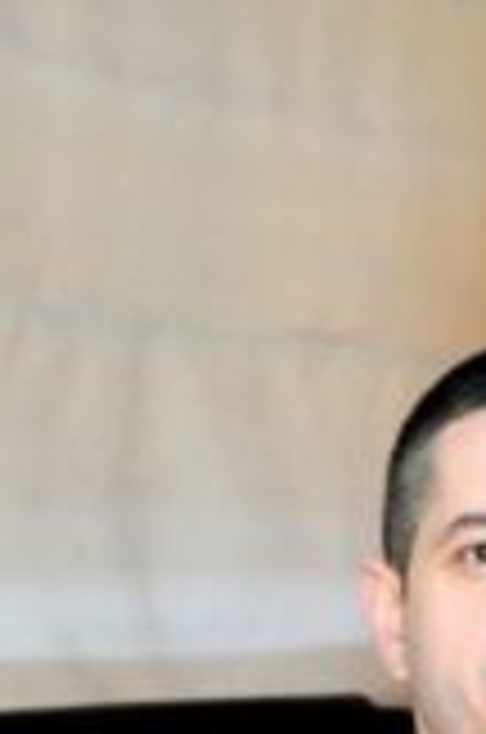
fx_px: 3254
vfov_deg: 12.8
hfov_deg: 8.4
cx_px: 652
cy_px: 666
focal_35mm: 160
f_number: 4.5
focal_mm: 34
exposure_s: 1/125
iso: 640
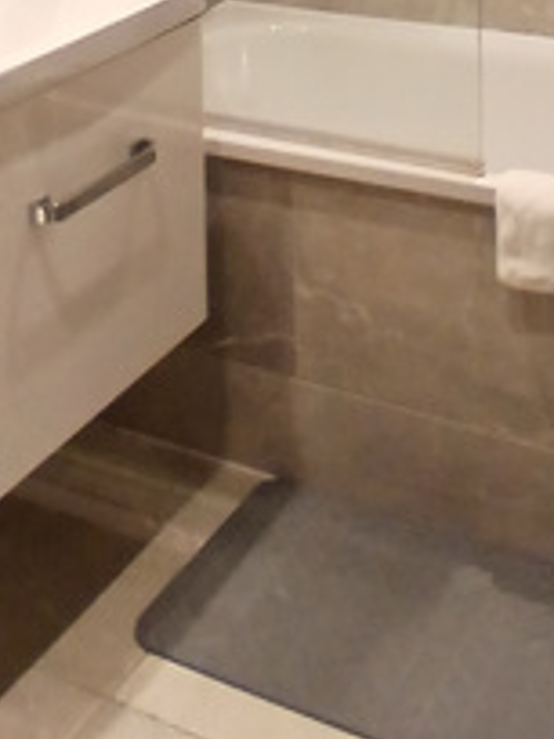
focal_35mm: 60
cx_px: 282
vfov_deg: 27.1
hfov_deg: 24.4
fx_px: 1280
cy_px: -217
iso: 160
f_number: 2.2
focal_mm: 1.4
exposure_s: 1/33.3
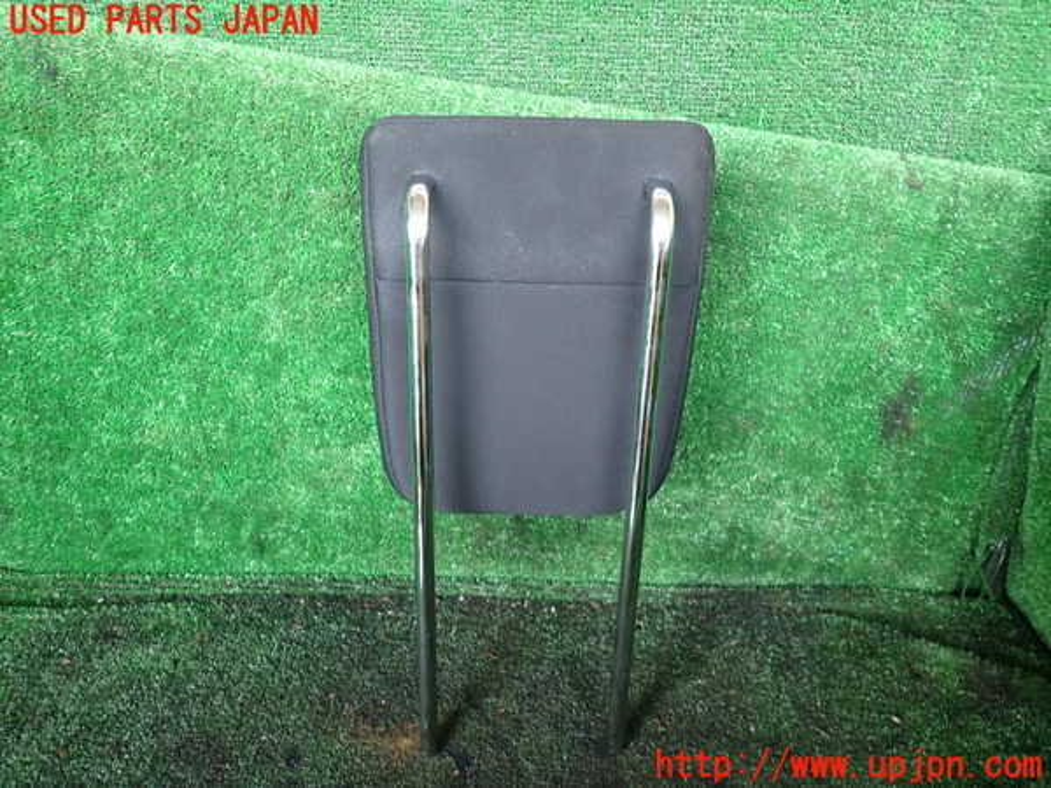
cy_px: 394
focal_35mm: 25
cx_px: 526
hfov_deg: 69.4
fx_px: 759
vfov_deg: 54.9
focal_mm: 4.5
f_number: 2
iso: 200
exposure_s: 1/50
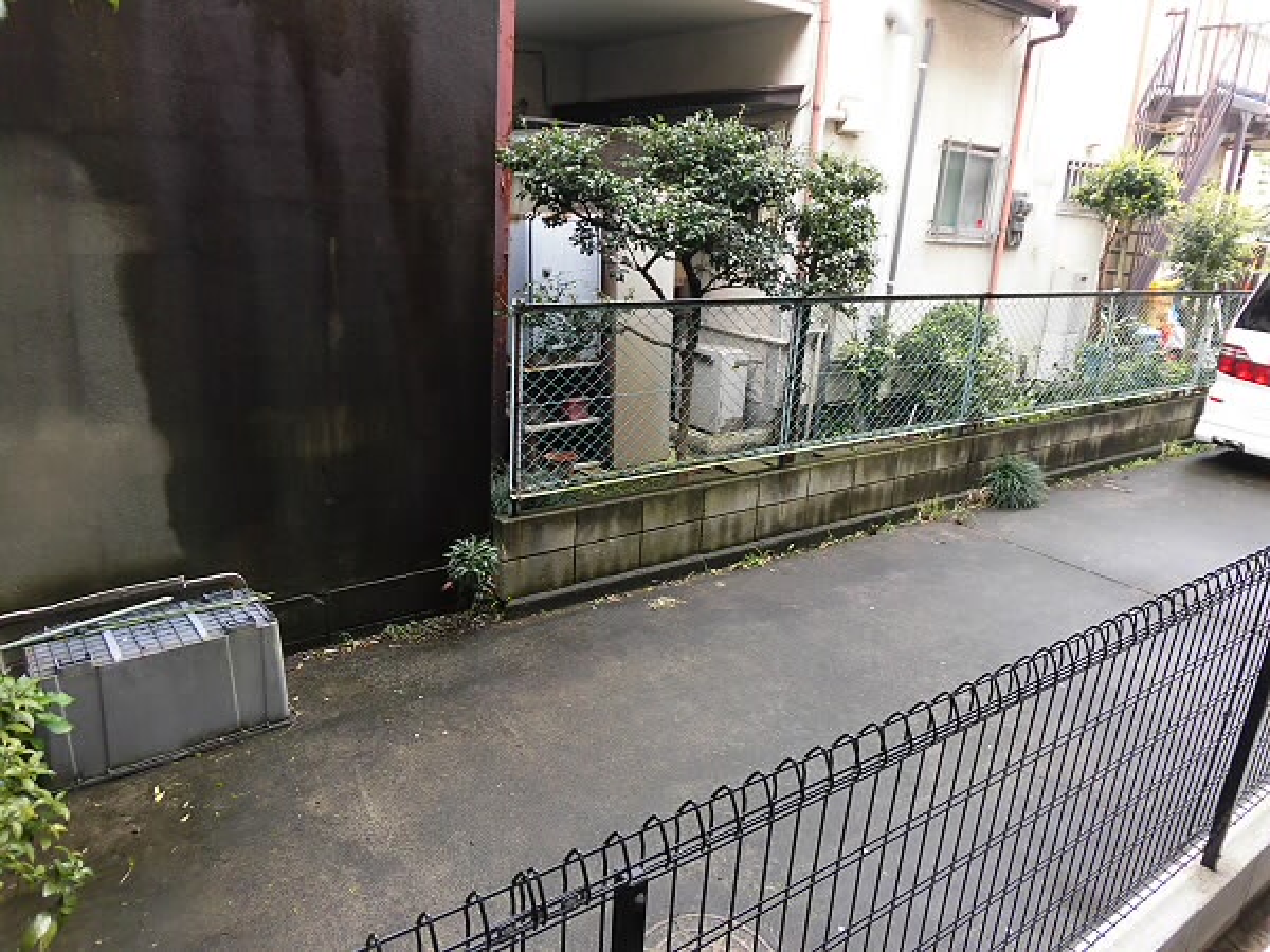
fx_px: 881
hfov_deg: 71.6
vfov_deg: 56.8
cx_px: 635
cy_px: 476
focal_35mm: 24
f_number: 3.1
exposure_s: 1/60
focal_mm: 4.3
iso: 100
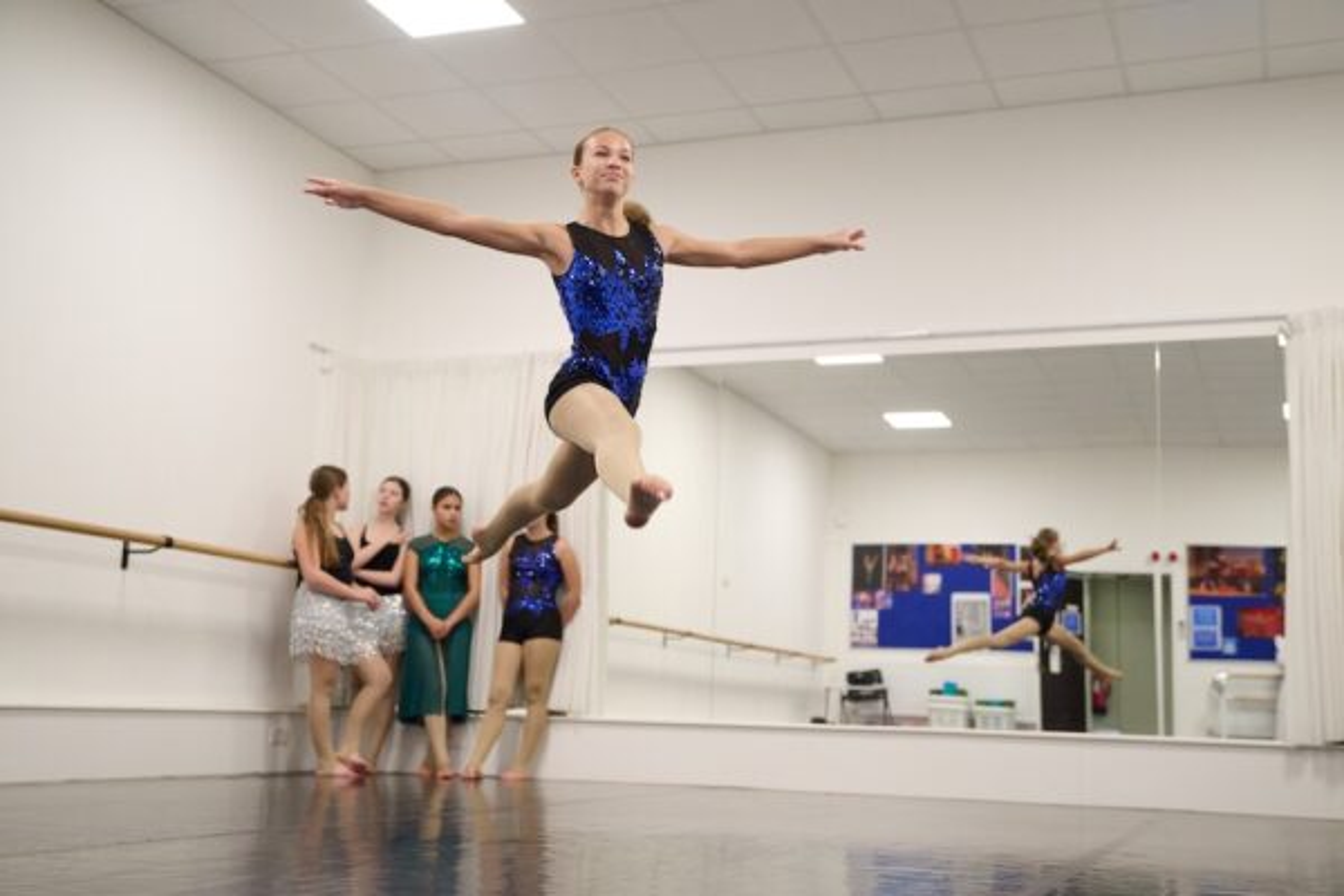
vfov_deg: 29.9
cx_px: 672
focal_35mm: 45
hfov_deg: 43.6
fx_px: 1680
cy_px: 448
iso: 5000
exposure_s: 1/400
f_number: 3.2
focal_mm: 45
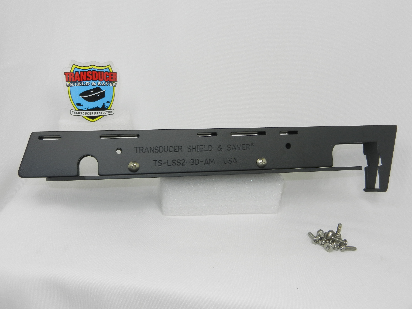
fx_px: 452
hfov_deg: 49.0
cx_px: 206
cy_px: 154
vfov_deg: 37.7
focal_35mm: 38
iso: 160
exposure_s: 1/200
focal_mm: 6.9
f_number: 4
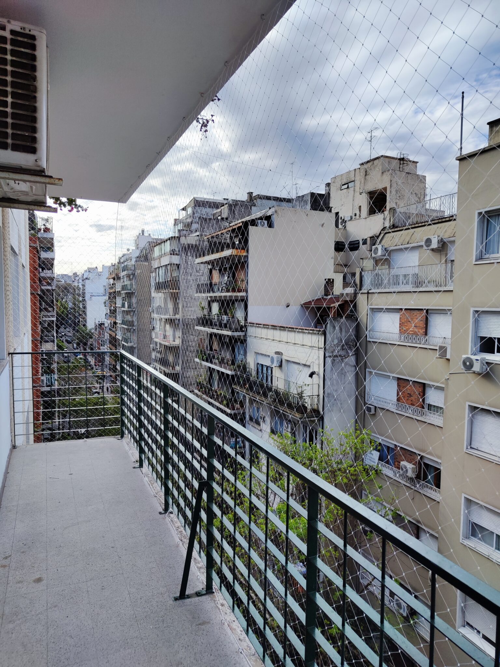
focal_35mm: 24
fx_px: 462
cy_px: 334
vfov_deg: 71.6
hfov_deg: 56.8
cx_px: 250
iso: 50
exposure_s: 1/2481
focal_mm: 5.59
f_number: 1.88
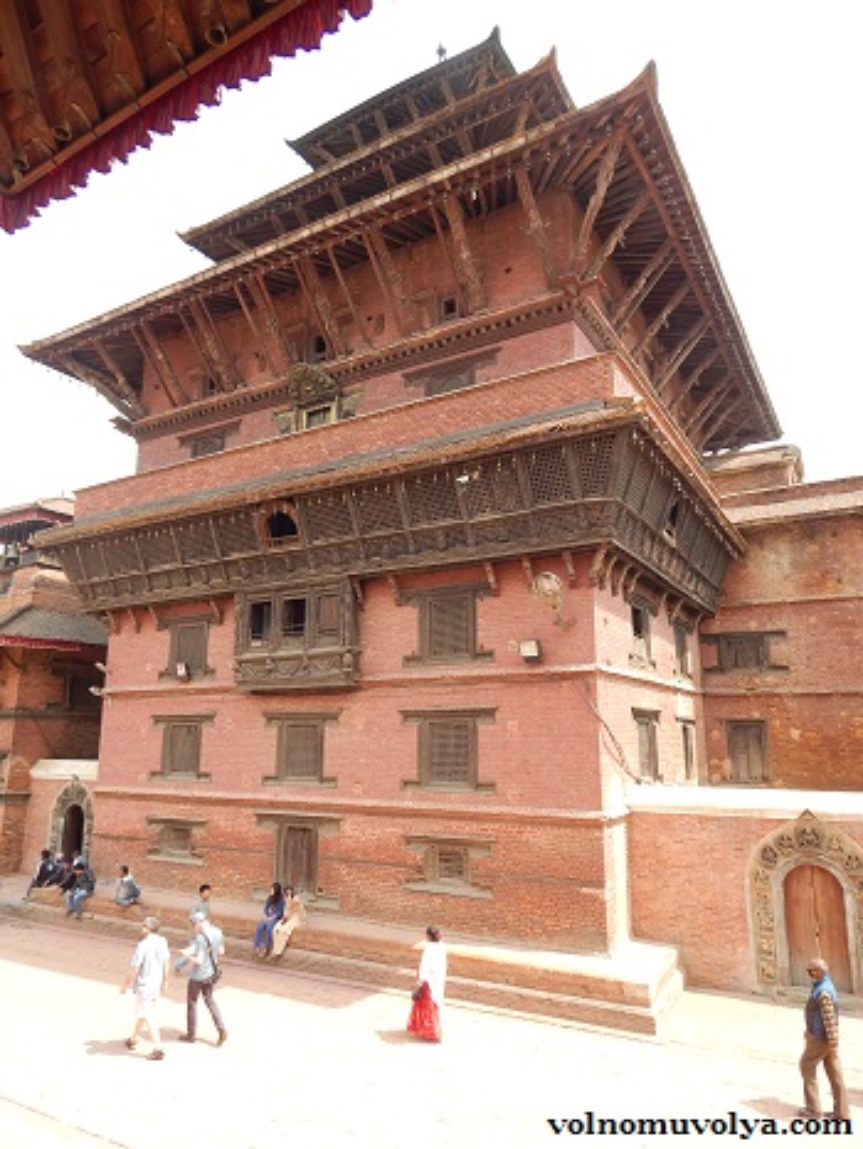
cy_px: 574
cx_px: 432
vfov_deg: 73.9
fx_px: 764
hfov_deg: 58.9
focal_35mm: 23
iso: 125
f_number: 3
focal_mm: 4
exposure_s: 1/400
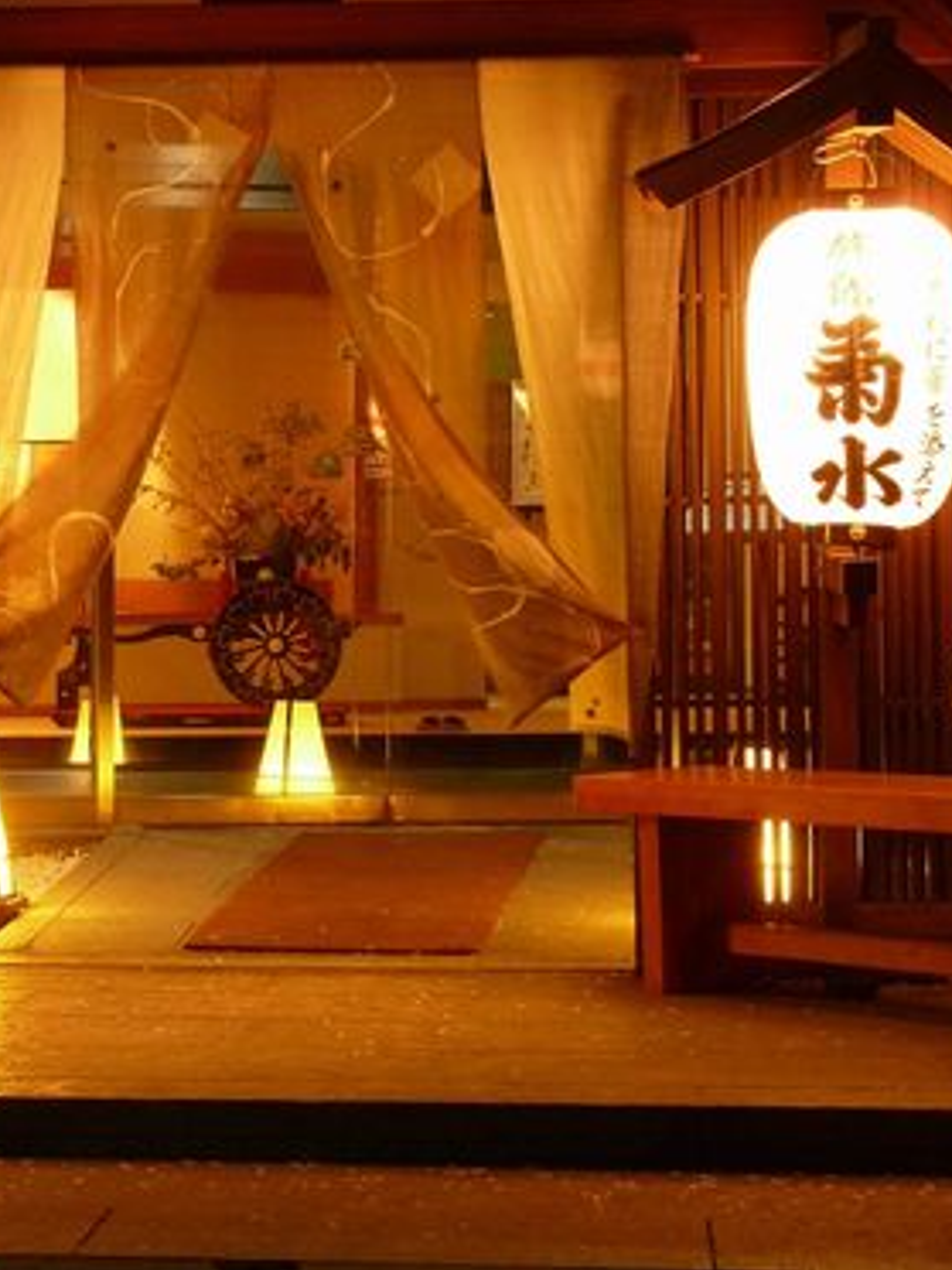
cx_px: 259
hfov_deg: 13.5
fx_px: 3997
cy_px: 633
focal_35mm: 109
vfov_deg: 18.0
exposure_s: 1/2
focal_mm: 14.4
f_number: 4
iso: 400
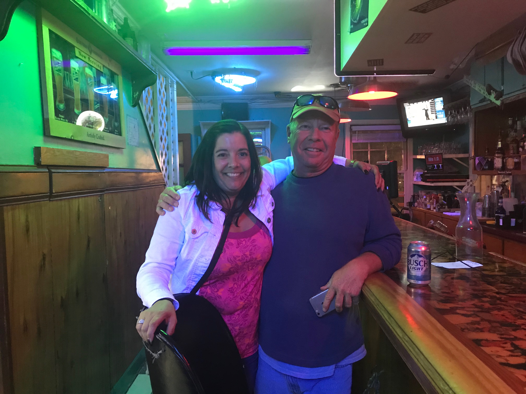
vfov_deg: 49.7
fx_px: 425
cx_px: 263
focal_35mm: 28
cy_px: 197
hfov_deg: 63.4
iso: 100
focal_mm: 3.99
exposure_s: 1/4
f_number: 1.8
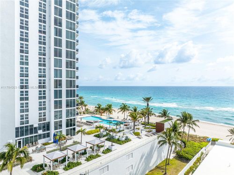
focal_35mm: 24
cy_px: 88
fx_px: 162
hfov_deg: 71.6
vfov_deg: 56.7
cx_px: 117
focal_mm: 12.29
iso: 100
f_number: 4
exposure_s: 1/500
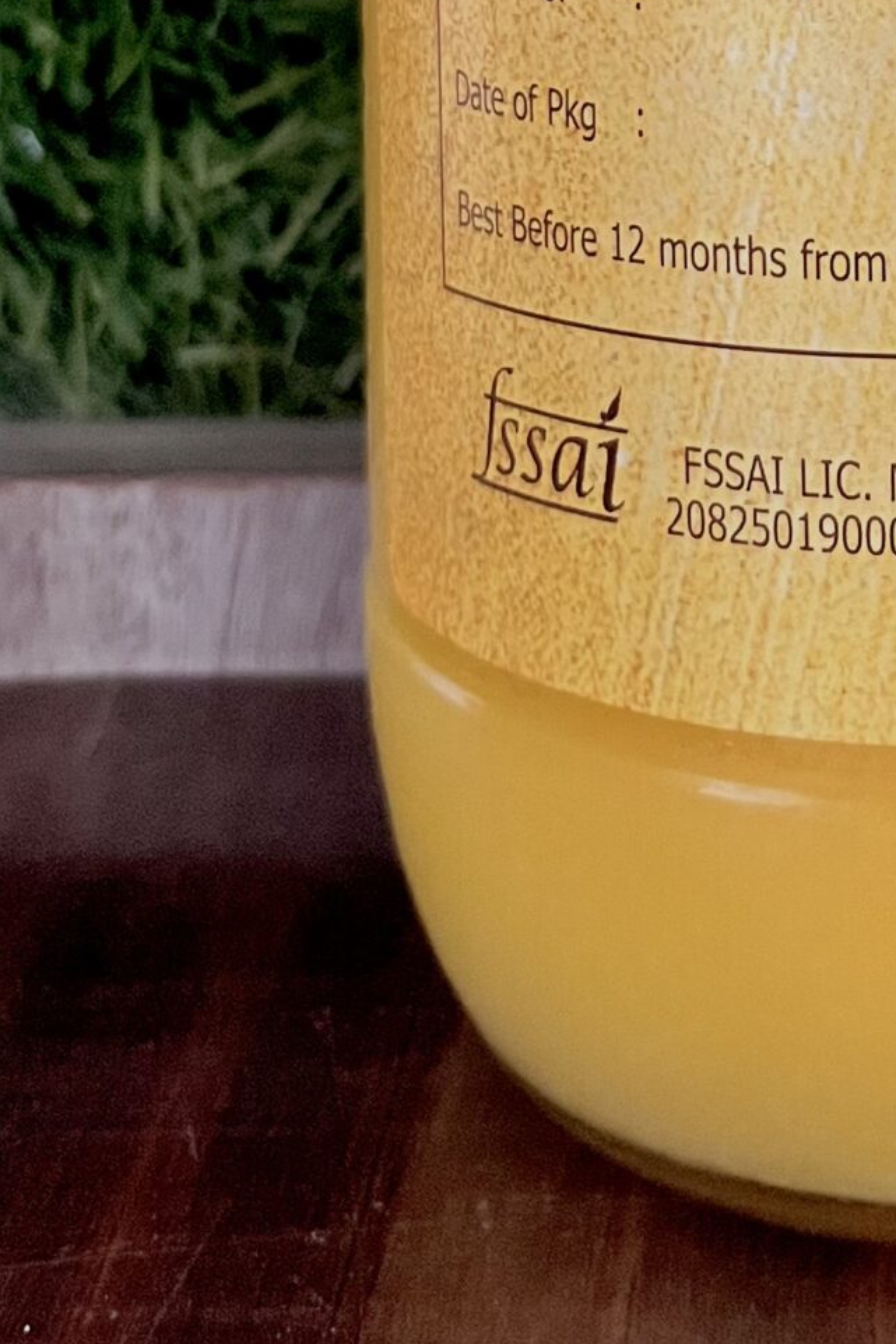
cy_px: -355
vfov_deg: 24.8
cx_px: 1005
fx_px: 2687
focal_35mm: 72
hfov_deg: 18.2
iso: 400
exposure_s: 1/33
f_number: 1.6
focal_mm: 5.1
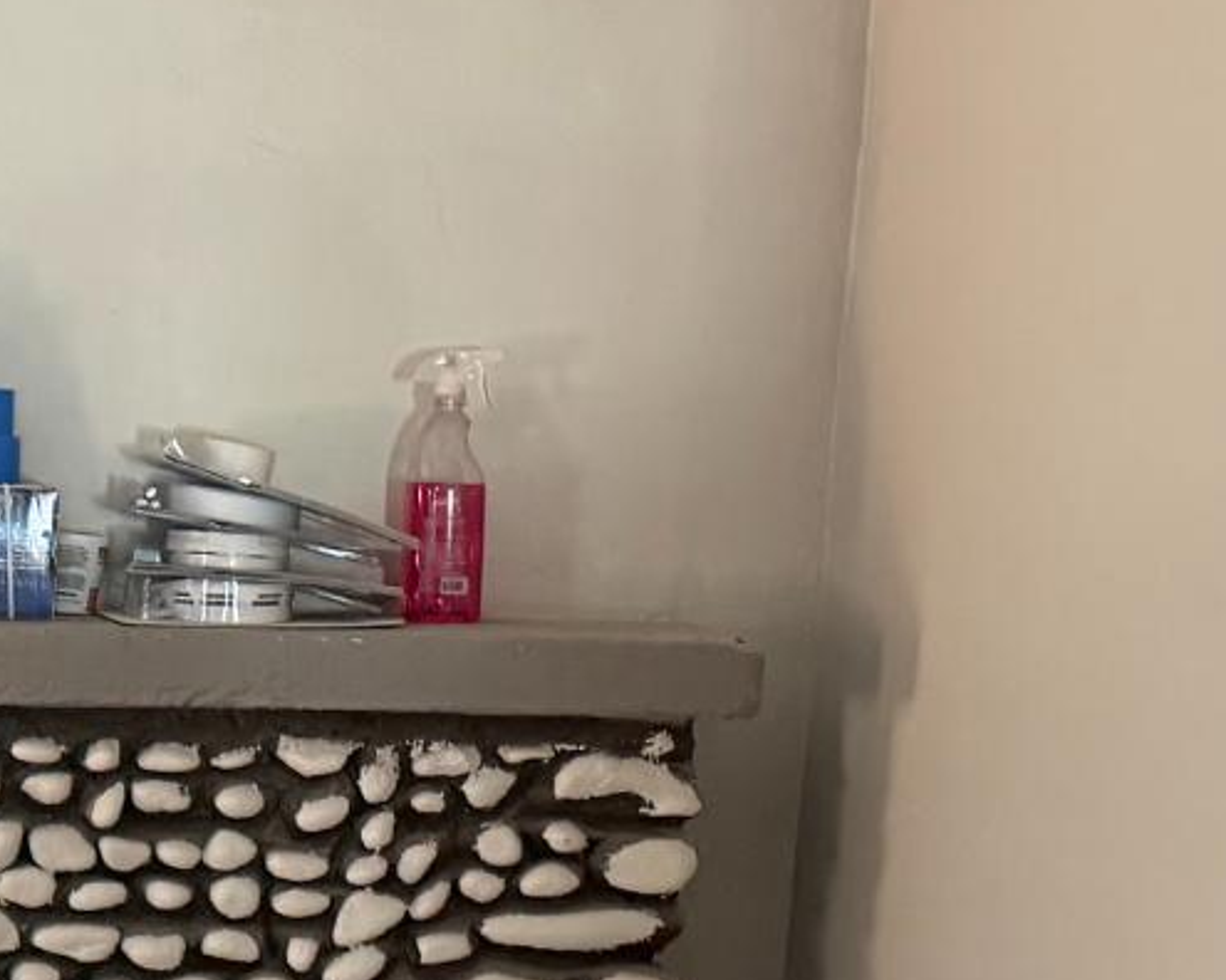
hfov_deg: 18.4
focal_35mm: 97
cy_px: 918
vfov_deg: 15.6
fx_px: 3520
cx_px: -372
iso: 500
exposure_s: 1/60
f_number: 1.78
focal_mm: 6.76
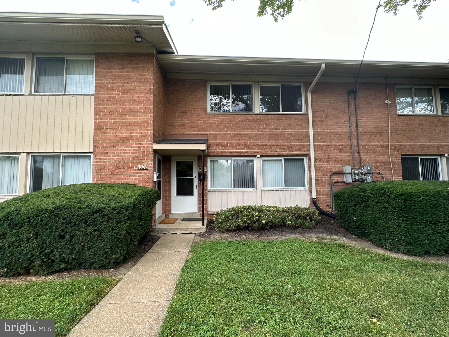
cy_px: 168
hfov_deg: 102.1
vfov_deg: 85.7
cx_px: 224
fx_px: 182
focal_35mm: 14
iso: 40
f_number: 2.2
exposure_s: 1/230
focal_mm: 2.22
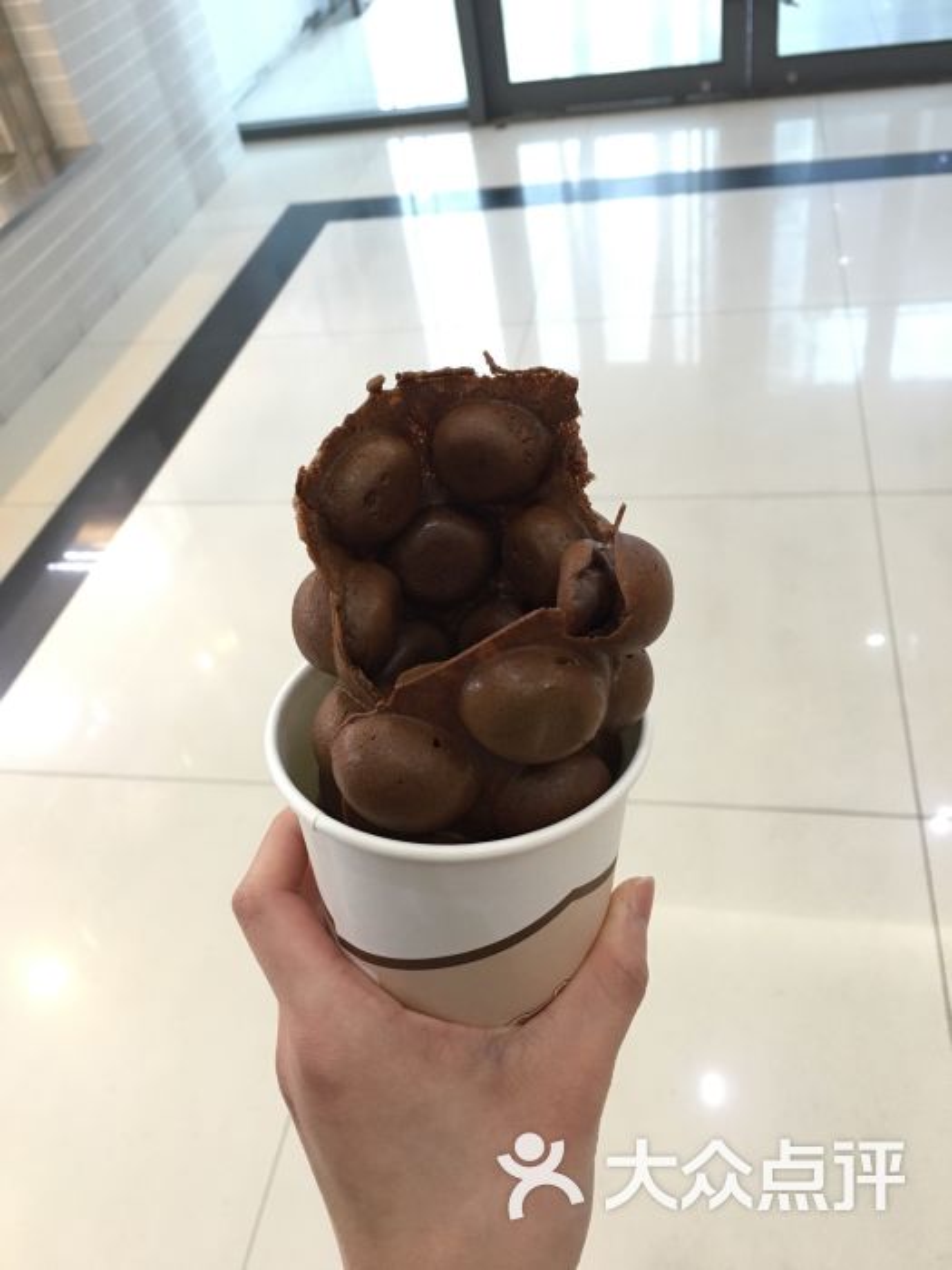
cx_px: 476
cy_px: 635
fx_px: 1063
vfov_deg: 61.7
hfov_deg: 48.2
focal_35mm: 29
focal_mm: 4.15
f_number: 2.2
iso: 160
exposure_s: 1/33
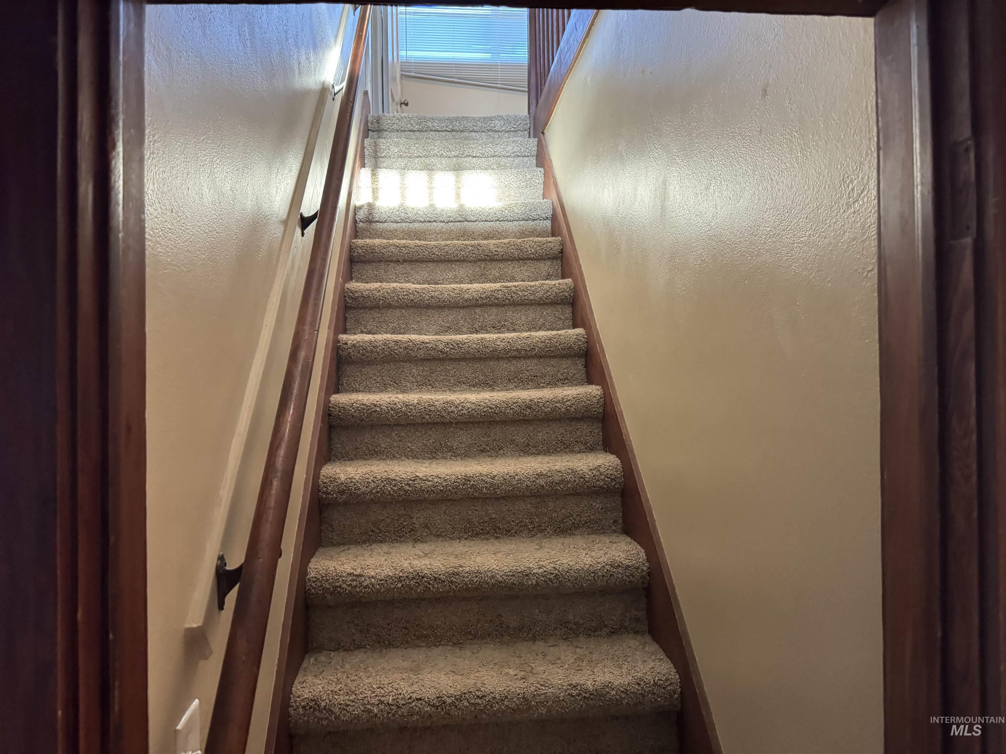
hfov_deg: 71.6
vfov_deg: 56.8
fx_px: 697
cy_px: 377
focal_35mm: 24
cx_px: 503
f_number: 1.78
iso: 800
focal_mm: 6.76
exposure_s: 1/60
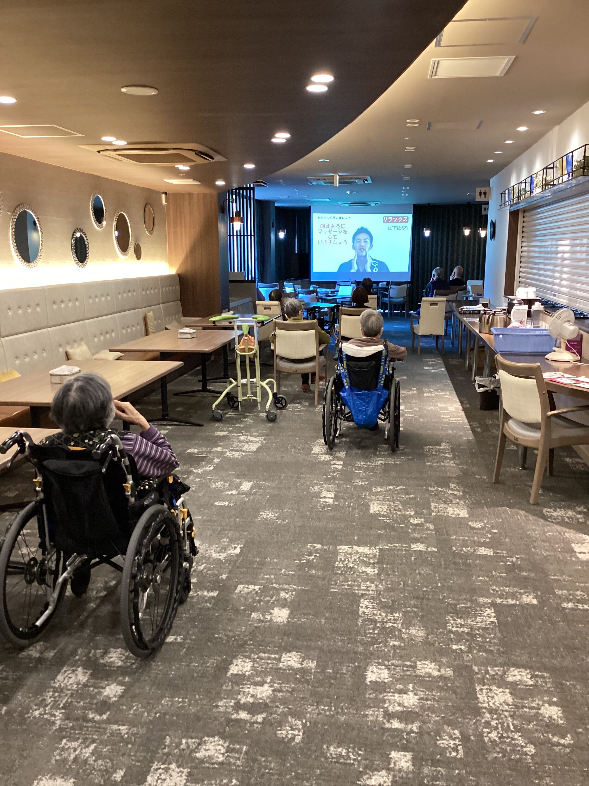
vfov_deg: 58.4
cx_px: 294
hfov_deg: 45.4
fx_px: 703
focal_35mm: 31
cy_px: 393
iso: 320
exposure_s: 1/40
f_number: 2.4
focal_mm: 3.3
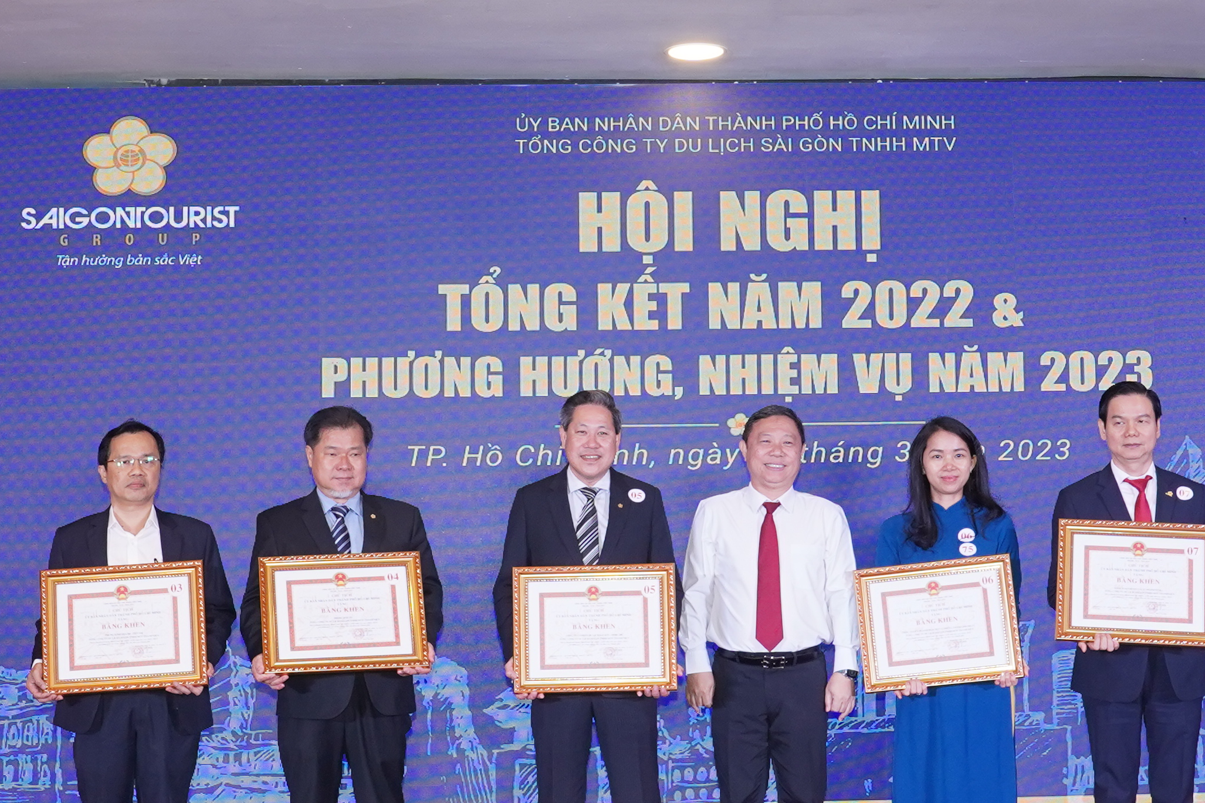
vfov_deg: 19.7
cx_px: 590
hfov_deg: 29.2
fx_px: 2309
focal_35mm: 69
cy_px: 376
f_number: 9
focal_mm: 24
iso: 1250
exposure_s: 1/100
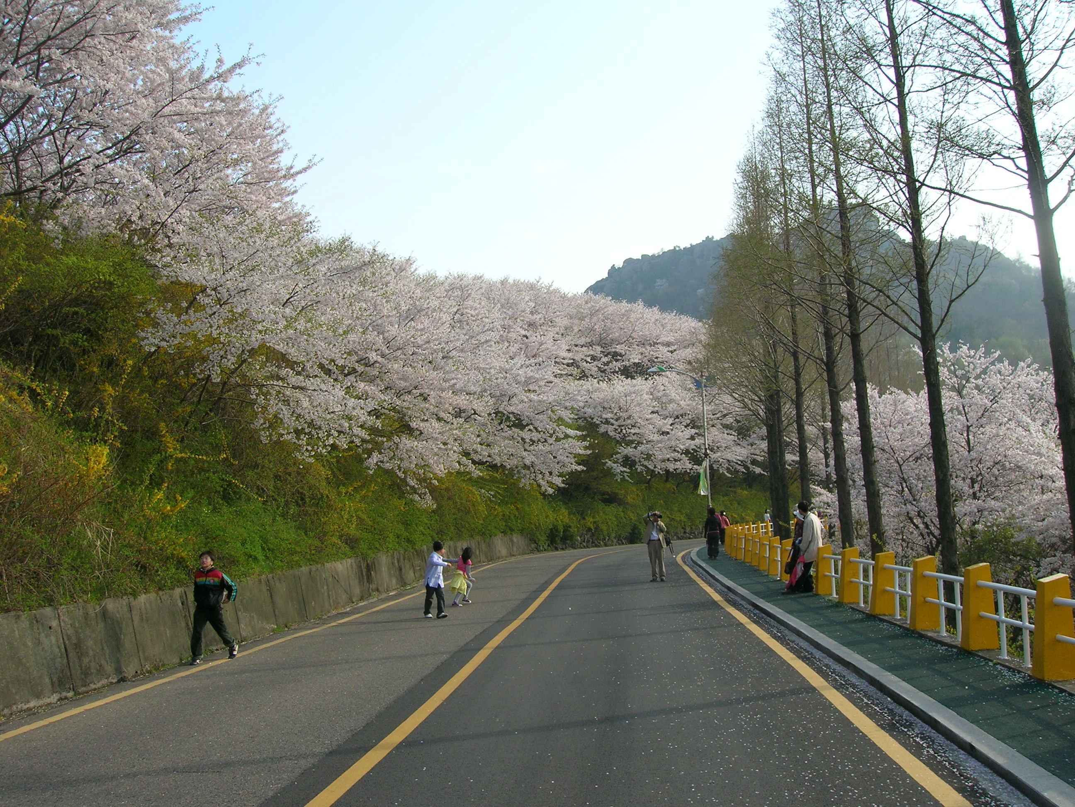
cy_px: 404
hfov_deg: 54.0
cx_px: 538
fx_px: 1056
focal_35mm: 34
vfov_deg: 41.8
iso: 50
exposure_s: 1/163
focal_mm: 5.7
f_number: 4.9
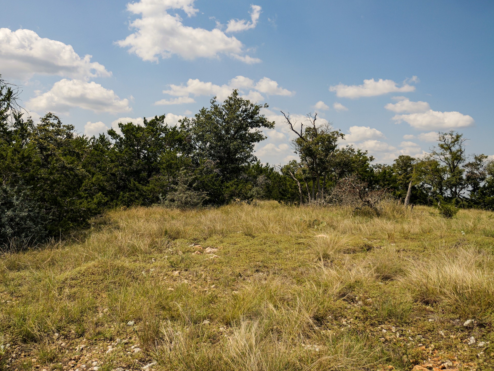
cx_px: 233
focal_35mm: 32
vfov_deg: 44.2
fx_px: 457
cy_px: 179
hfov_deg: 56.8
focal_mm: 15
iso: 100
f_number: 2.8
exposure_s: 1/2500
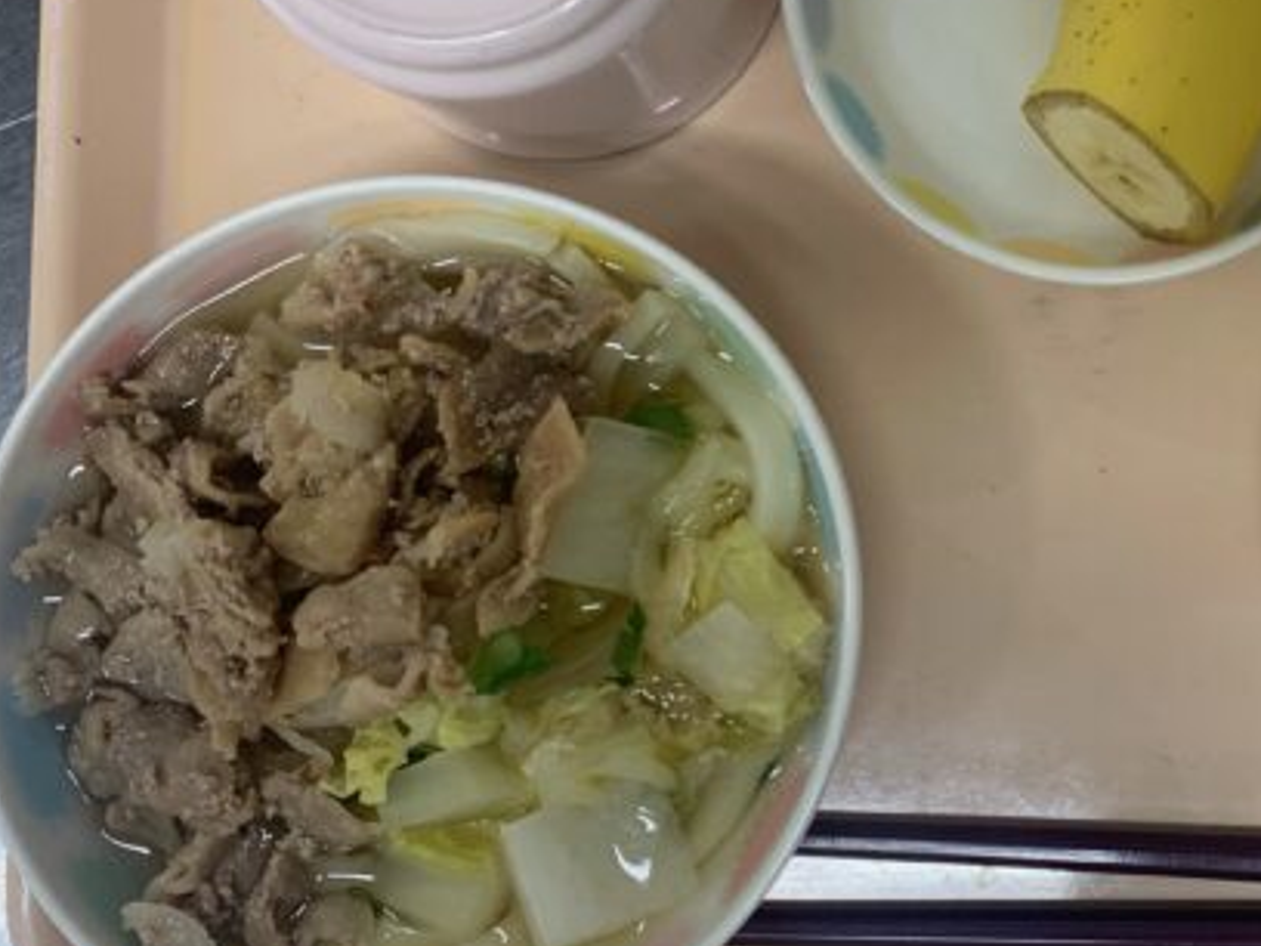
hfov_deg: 37.1
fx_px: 1785
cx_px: 1069
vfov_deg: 29.3
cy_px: 250
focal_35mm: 49
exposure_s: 1/60
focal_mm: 4.25
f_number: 1.8
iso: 64
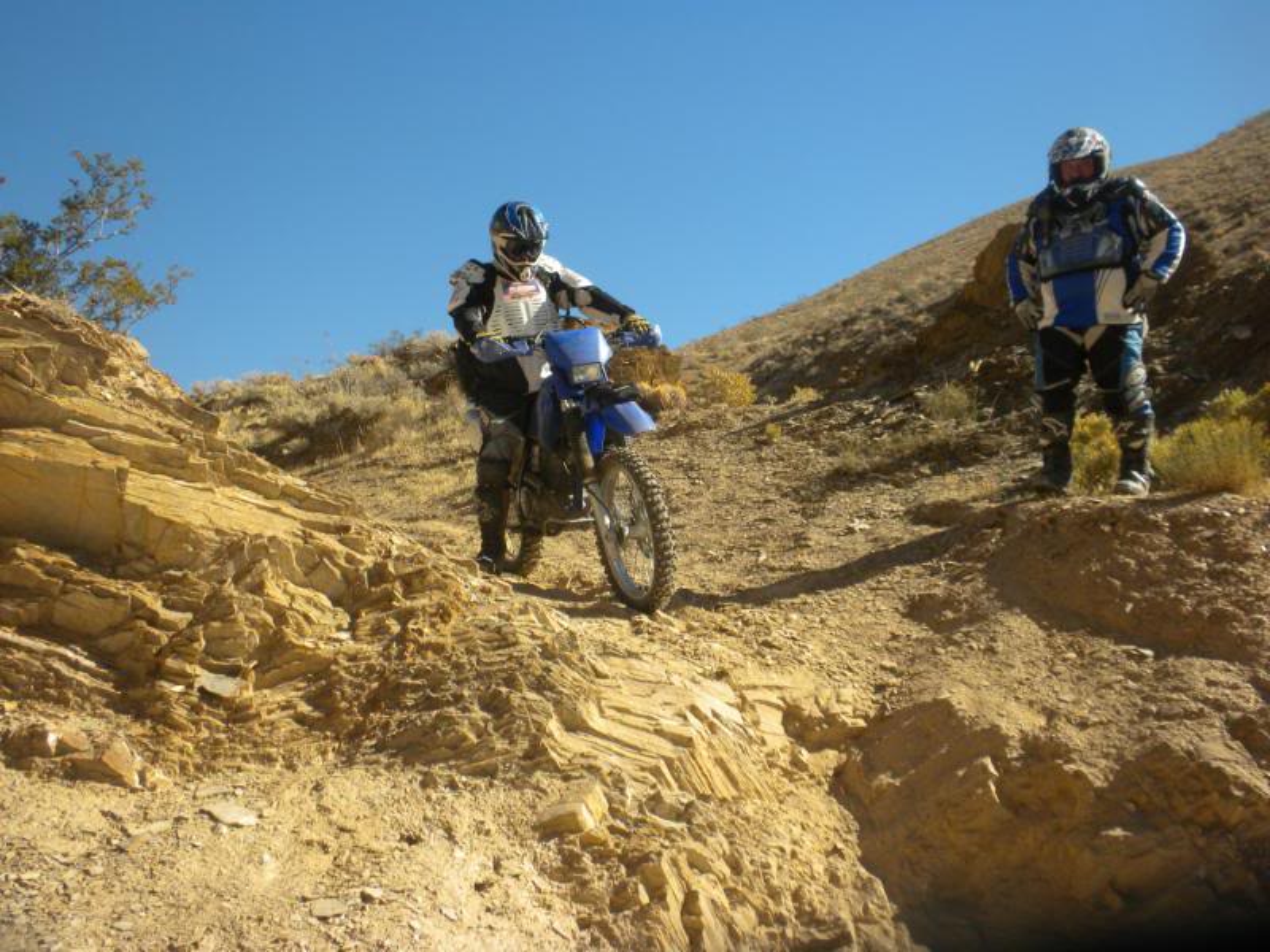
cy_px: 476
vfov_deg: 38.7
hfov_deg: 50.1
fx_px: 1357
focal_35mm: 37
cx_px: 635
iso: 90
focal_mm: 6.6
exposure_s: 1/128
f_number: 10
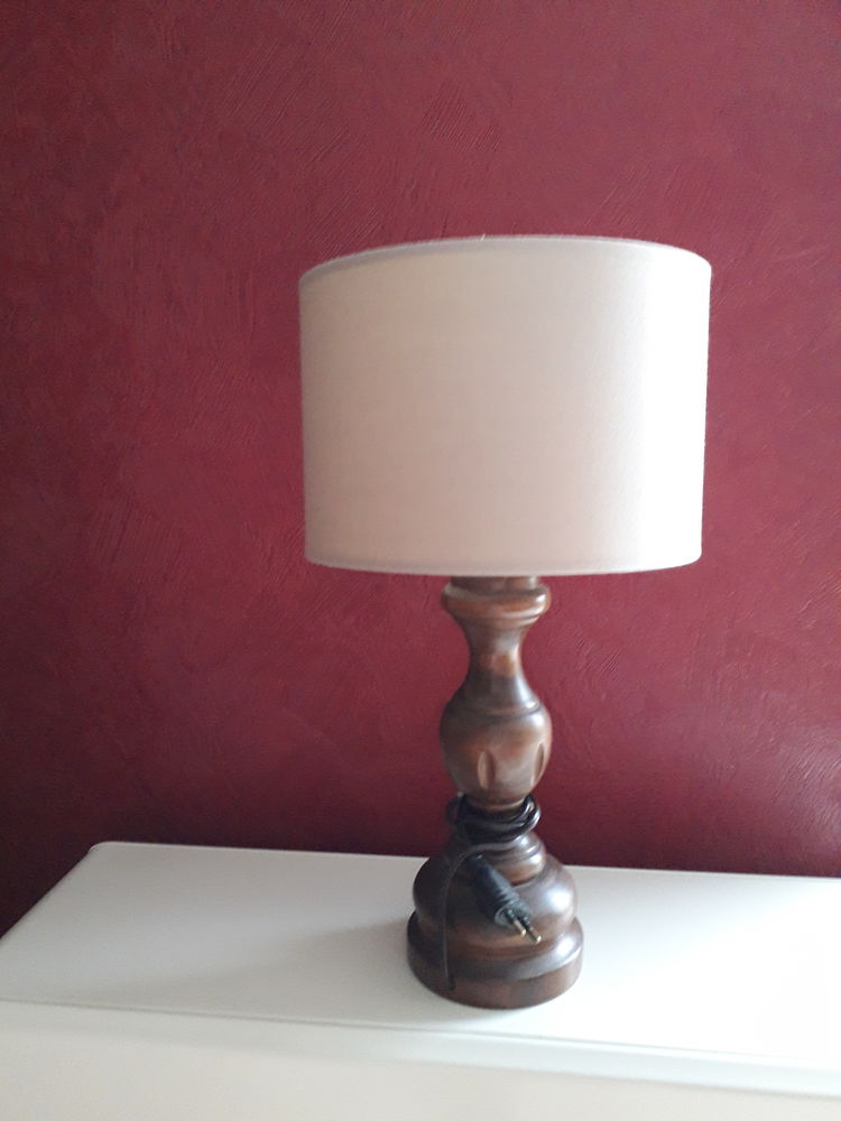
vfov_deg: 65.3
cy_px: 560
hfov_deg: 51.4
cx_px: 420
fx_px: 875
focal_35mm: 27
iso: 320
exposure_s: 1/25
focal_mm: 3.6
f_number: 1.9
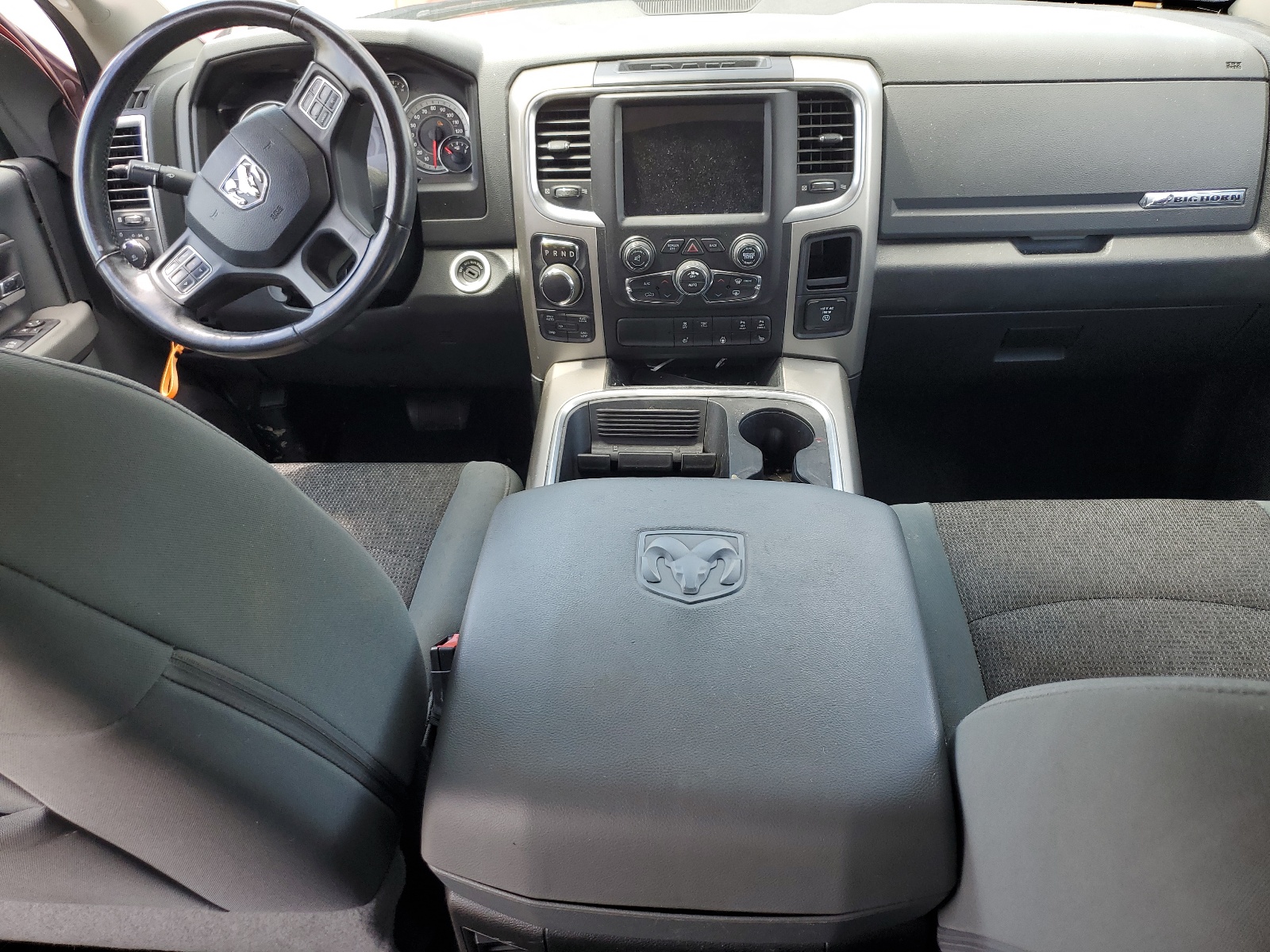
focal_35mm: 26
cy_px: 476
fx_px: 954
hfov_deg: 67.3
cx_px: 635
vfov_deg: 53.1
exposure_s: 1/204
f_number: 1.5
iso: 50
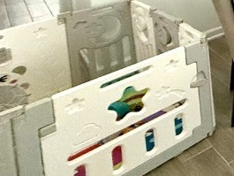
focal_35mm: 54
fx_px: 365
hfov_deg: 21.5
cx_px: 428
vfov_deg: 21.8
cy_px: -98
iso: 500
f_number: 2.2
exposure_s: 1/120
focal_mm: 2.22
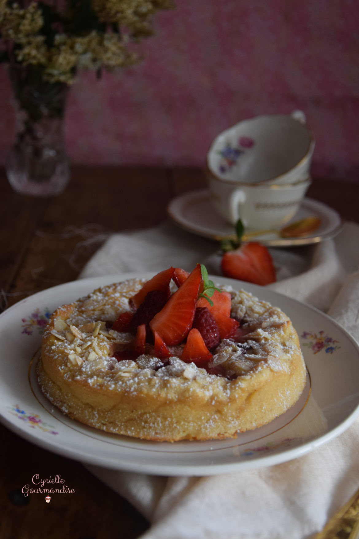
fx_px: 763
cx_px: 180
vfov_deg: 38.9
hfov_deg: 26.5
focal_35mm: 51
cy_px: 270
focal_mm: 34
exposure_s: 1/60
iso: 450
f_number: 4.2
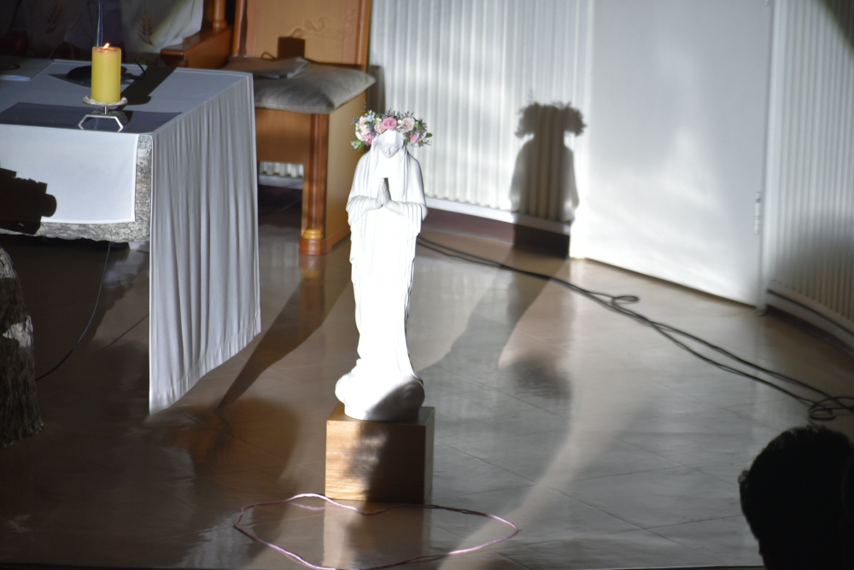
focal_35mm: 180
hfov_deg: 11.4
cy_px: 285
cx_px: 427
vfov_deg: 7.6
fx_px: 4272
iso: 400
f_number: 5
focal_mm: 120
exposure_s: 1/100
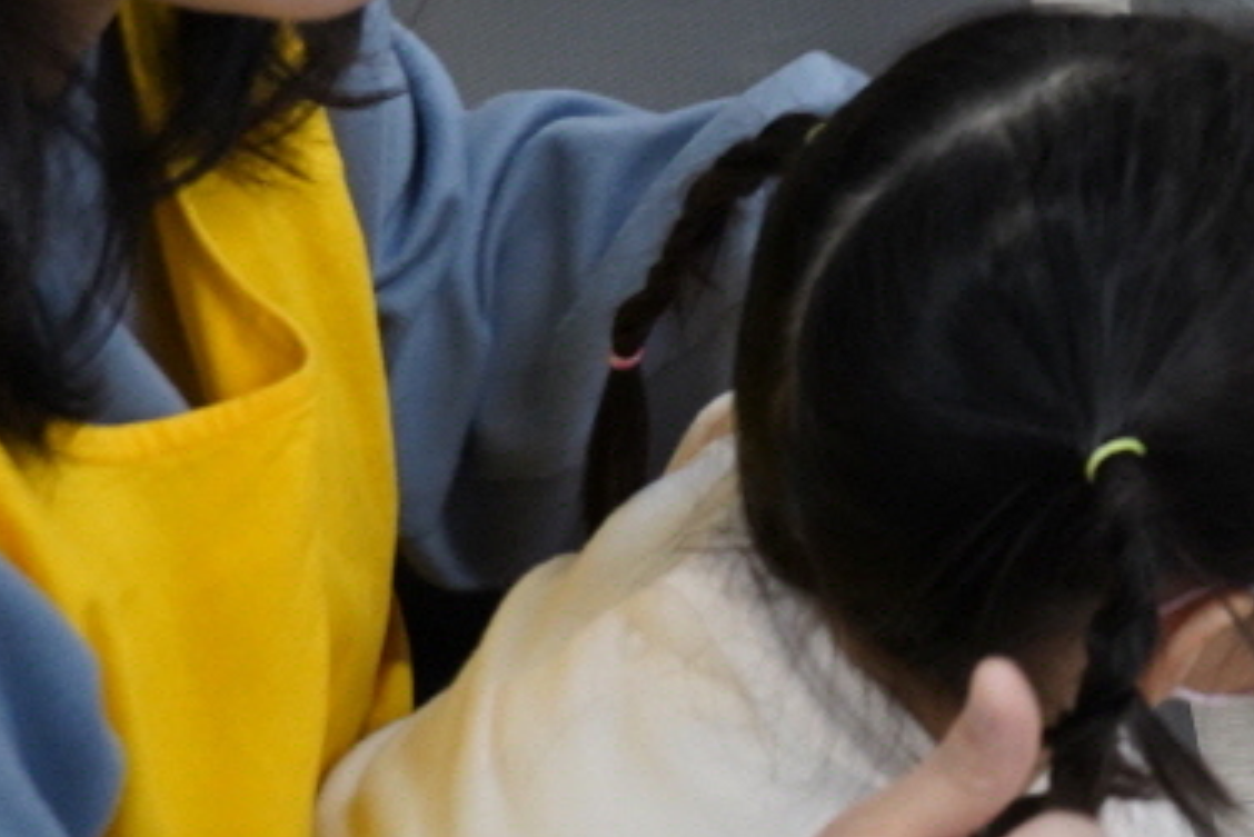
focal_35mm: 134
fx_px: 4669
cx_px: 1974
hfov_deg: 14.2
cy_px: -484
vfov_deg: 9.9
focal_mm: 42
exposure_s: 1/100
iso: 2500
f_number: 6.3
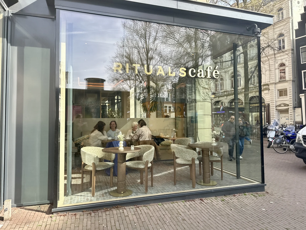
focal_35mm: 24
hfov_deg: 71.6
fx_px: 212
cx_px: 153
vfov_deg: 56.8
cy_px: 115
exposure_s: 1/630
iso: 80
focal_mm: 6.86
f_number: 1.78
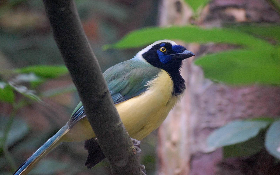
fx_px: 2335
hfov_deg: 6.9
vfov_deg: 4.3
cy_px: 87
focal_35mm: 306
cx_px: 140
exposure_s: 1/100
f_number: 5.6
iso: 1600
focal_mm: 200
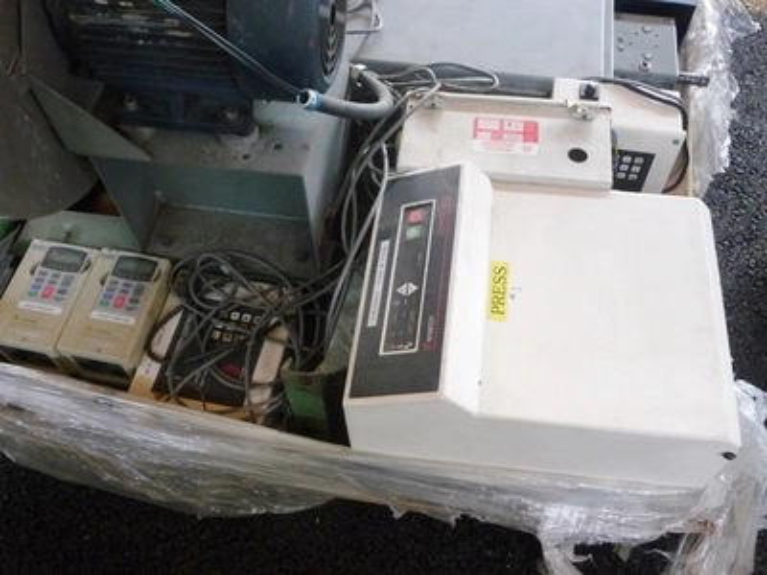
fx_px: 731
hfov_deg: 55.4
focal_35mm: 33
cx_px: 384
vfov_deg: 42.9
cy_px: 288
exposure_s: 1/30
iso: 400
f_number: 3.3
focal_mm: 4.7
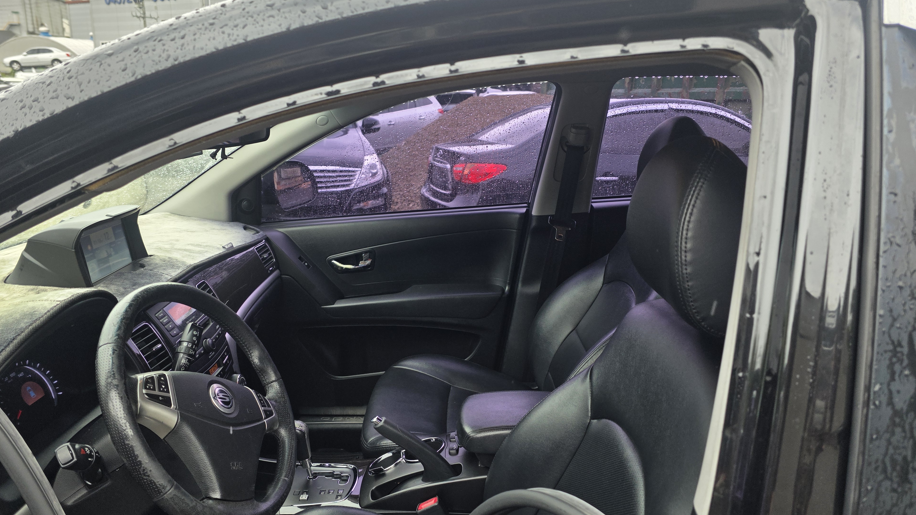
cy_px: 272
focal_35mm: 26
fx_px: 631
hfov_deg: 71.9
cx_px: 442
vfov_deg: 44.4
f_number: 1.7
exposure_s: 1/180
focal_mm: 6.3
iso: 50
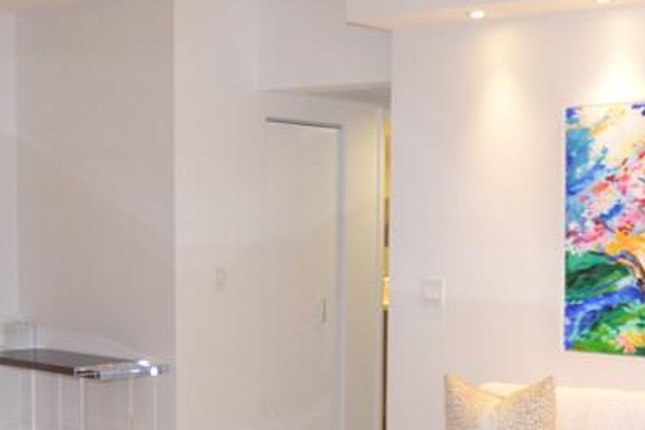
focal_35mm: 66
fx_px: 1182
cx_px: 478
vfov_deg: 20.4
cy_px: 339
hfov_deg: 30.1
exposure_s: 1/60
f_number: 4
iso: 800
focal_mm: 16
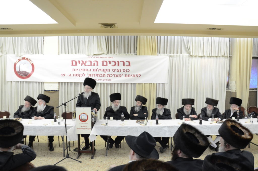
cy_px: 86
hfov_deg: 67.5
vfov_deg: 47.7
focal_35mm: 27
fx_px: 193
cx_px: 129
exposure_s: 1/13
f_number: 5.6
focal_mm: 18
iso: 1600
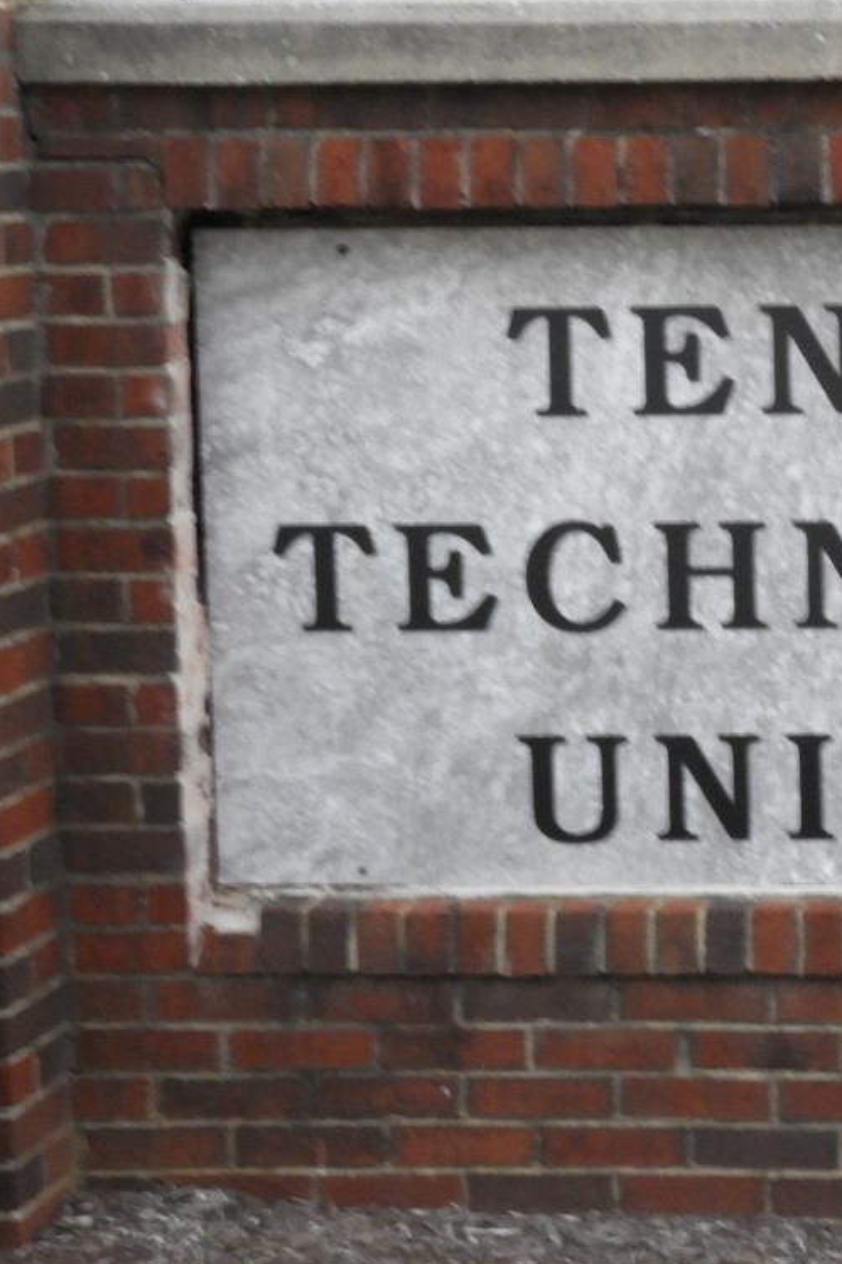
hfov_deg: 12.0
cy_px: 658
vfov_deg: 18.6
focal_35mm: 110
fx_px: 3861
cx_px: 1146
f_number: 4
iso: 400
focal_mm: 9.9
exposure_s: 1/15
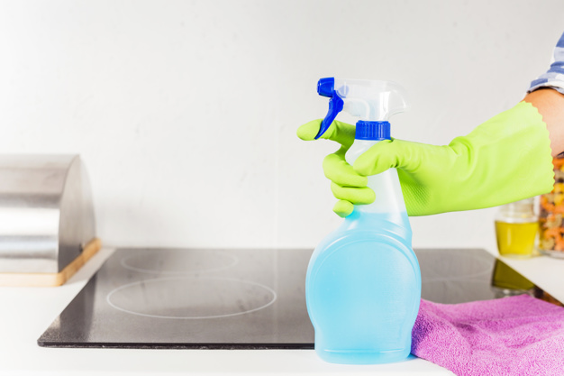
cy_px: 188
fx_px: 783
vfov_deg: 27.0
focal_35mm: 50
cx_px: 282
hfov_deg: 39.6
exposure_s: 1/160
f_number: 5.6
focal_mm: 50
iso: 160
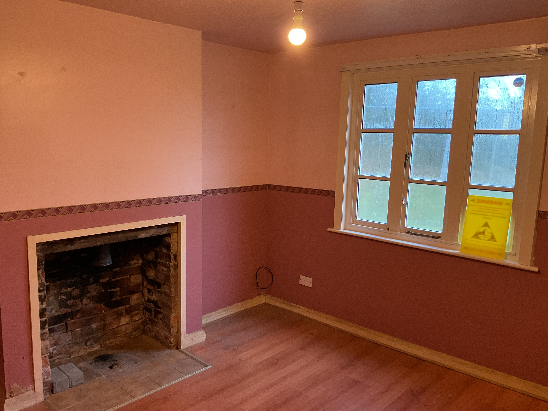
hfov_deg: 61.7
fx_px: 459
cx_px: 274
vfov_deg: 48.2
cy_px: 206
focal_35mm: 29
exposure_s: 1/50
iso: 160
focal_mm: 3
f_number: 1.8
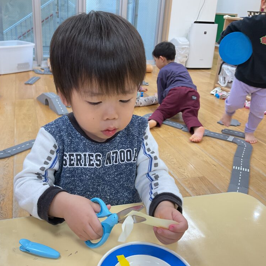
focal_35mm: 35
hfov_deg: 46.9
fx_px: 304
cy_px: 131
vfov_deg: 47.2
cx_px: 105
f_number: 1.8
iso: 64
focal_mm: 3
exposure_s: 1/100
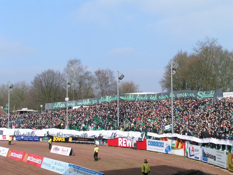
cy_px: 88
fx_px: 363
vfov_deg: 27.0
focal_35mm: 54
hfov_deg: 35.5
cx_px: 116
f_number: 6.3
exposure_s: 1/400
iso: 50
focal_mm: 8.3
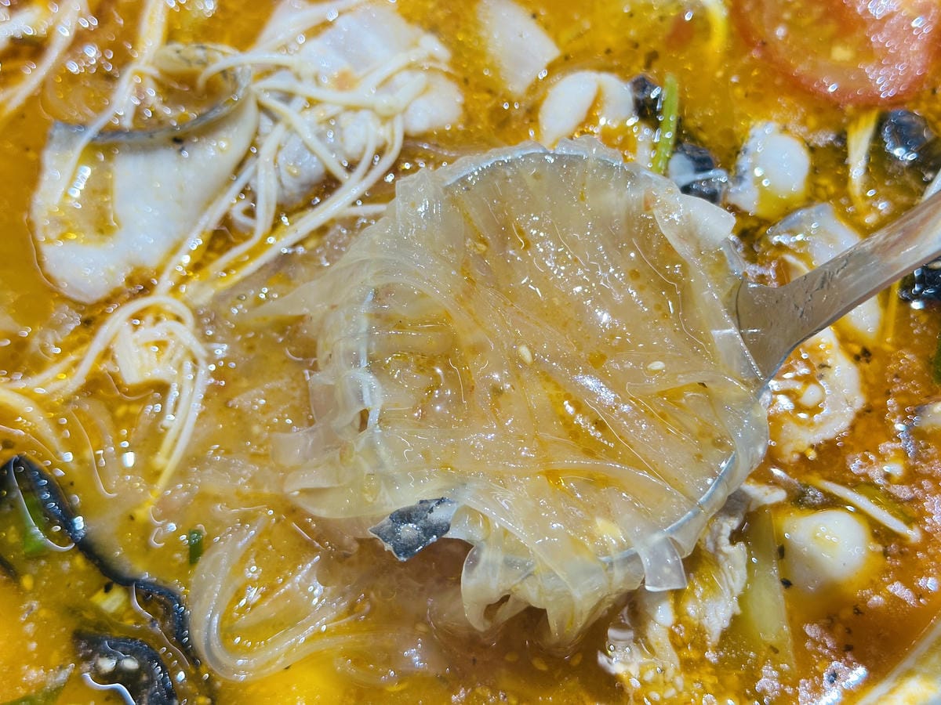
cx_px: 470
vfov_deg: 30.3
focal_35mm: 48
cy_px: 352
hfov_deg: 39.7
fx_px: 1305
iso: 100
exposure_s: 1/120
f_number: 1.78
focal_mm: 6.86
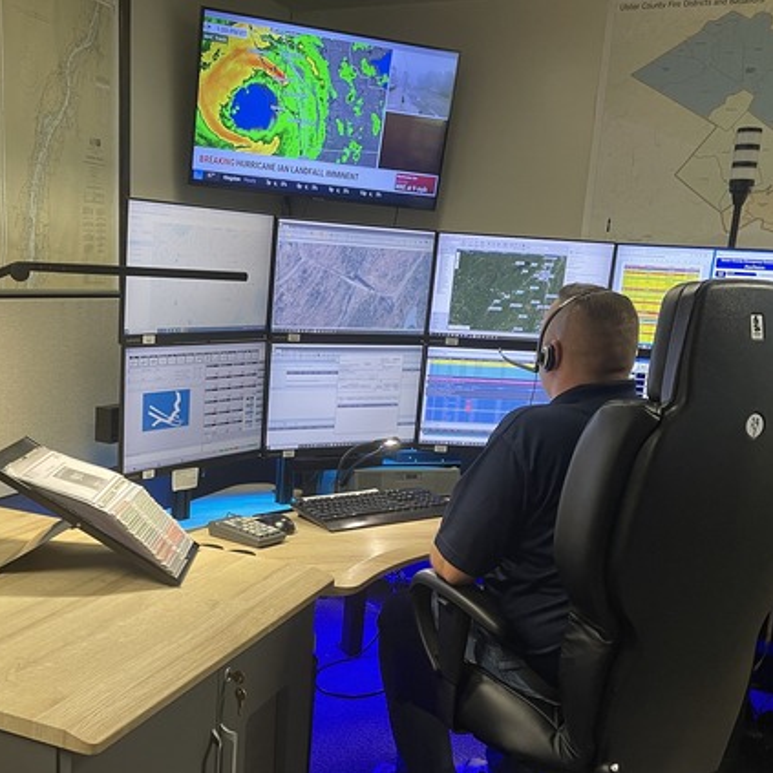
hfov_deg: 52.3
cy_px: 389
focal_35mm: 31
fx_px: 783
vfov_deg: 52.5
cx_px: 322
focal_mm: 5.1
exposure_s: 1/60
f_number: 1.6
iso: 160
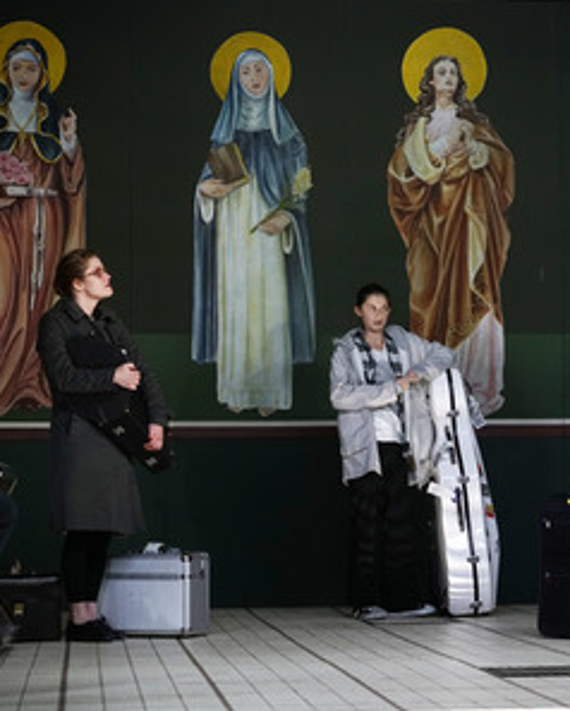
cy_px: 354
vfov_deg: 15.9
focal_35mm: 121
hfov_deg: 12.7
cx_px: 511
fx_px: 2549
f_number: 4
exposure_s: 1/125
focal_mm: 85
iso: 1600
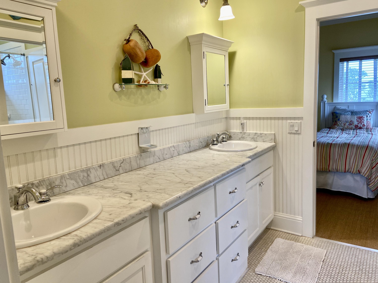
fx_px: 284
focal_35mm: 26
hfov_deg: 67.3
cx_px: 189
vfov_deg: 53.1
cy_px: 142
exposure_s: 1/60
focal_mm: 4.25
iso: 64
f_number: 1.8
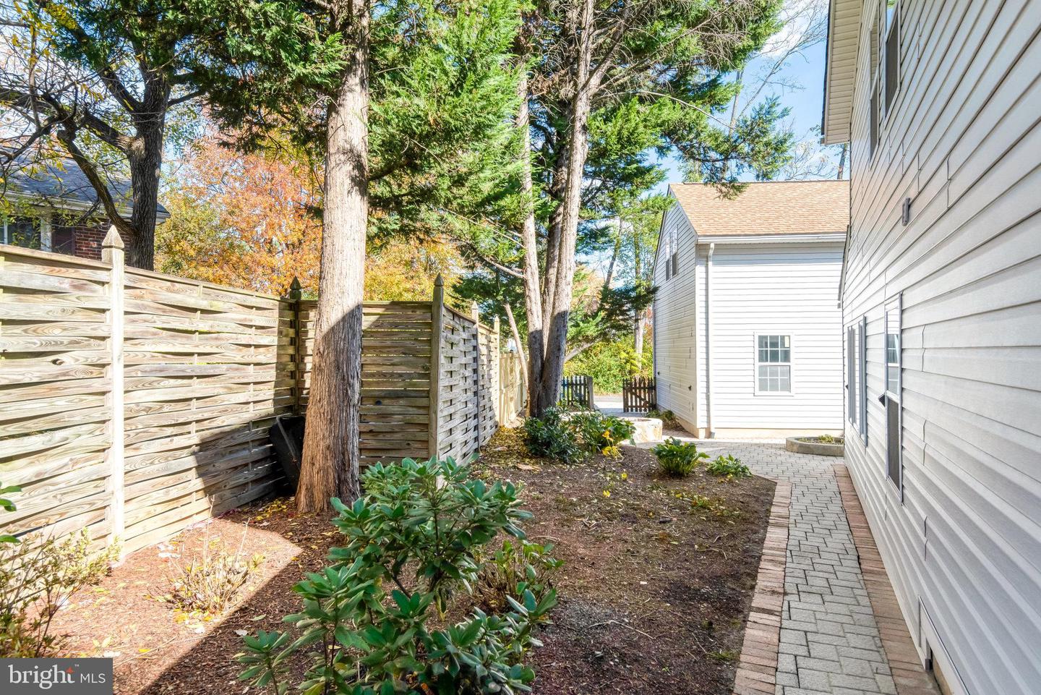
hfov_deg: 84.0
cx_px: 520
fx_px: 578
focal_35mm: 20
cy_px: 348
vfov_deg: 62.0
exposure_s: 1/400
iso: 400
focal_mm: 20
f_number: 8
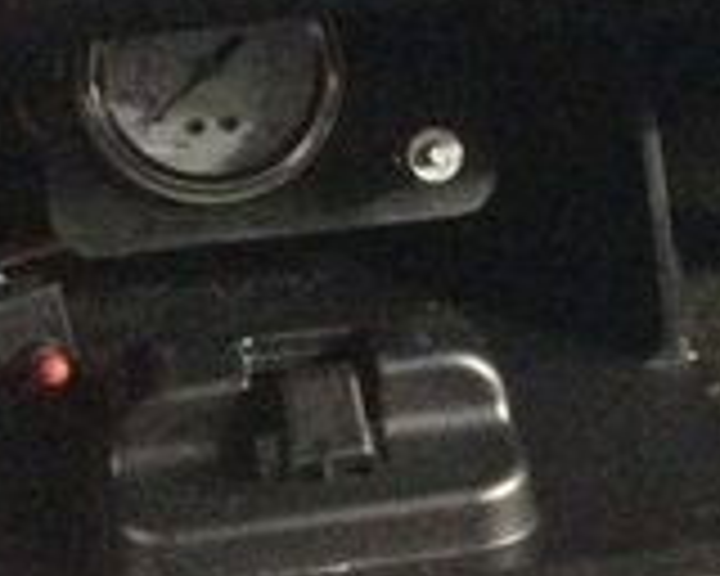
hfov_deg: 15.4
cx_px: 464
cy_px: 40
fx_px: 2664
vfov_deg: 12.2
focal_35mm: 125
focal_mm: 3.3
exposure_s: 1/15
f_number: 2.4
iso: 800
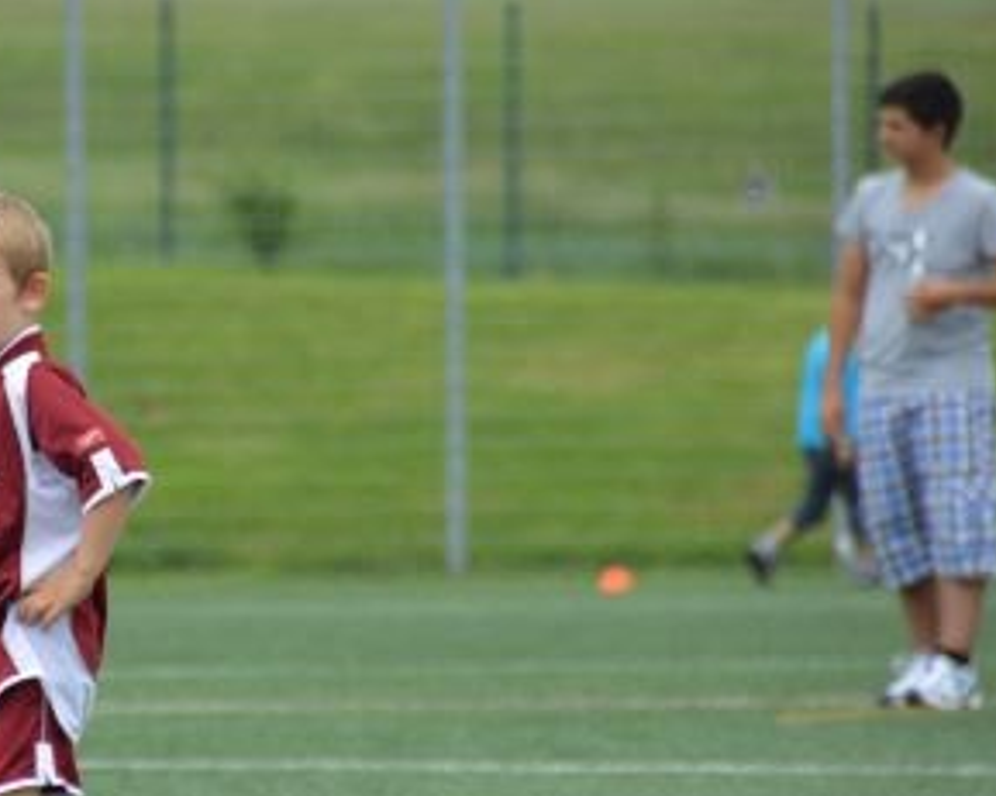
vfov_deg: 2.6
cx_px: -10
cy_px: 515
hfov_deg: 3.3
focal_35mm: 584
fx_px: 17209
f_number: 5.6
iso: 400
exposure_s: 1/1000
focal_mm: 200
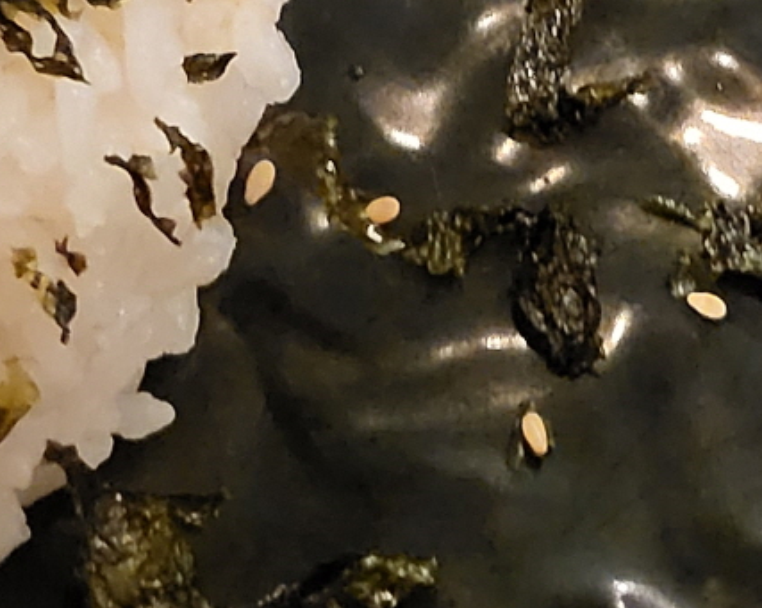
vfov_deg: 11.6
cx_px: 416
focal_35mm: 119
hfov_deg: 16.2
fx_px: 2682
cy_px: -631
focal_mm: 4.25
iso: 1600
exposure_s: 1/20
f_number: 1.8
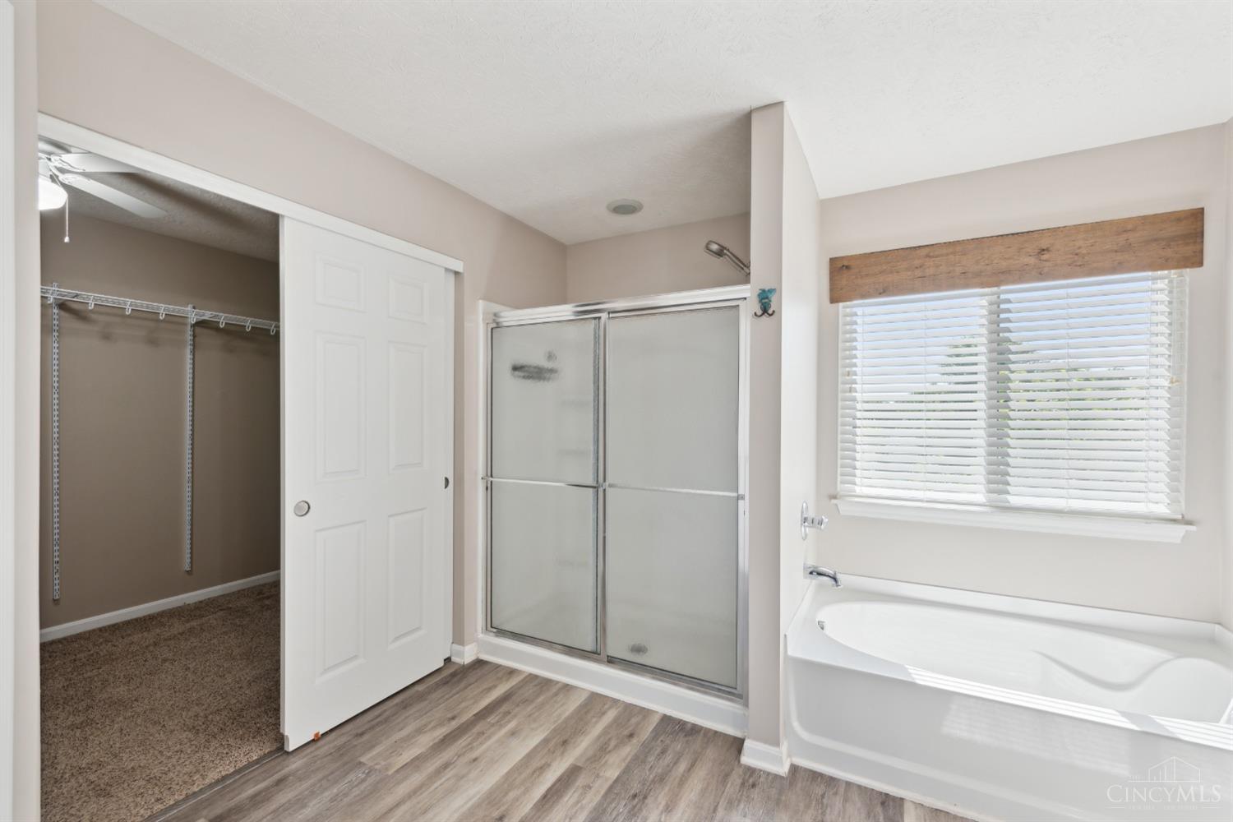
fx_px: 514
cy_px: 411
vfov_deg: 77.3
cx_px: 616
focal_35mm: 15
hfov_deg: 100.4
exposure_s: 1/13
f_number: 8
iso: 100
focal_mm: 15
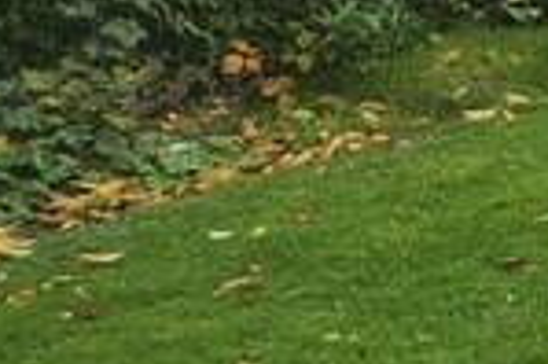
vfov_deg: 12.3
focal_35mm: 103
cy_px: -252
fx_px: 1566
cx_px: 1861
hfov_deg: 9.9
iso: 180
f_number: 8
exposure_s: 1/250
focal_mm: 10
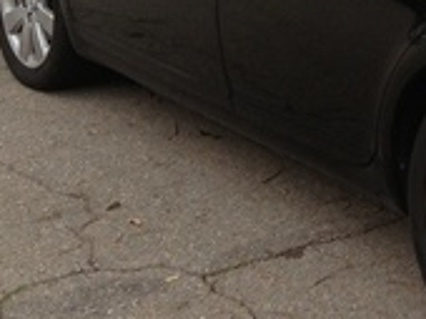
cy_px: -68
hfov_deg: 14.1
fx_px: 1622
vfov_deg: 11.0
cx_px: 626
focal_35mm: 132
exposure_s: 1/187
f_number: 2.4
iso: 50
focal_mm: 4.28
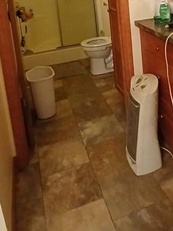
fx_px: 273
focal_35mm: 41
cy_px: 12
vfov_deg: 41.1
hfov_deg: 34.0
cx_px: 140
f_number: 2.2
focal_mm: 1.4
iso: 400
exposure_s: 1/24
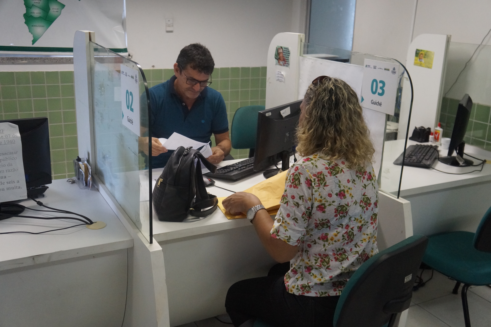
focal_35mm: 36
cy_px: 164
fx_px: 491
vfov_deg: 36.8
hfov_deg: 53.2
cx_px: 246
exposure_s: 1/160
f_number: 4
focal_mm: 24
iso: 2000
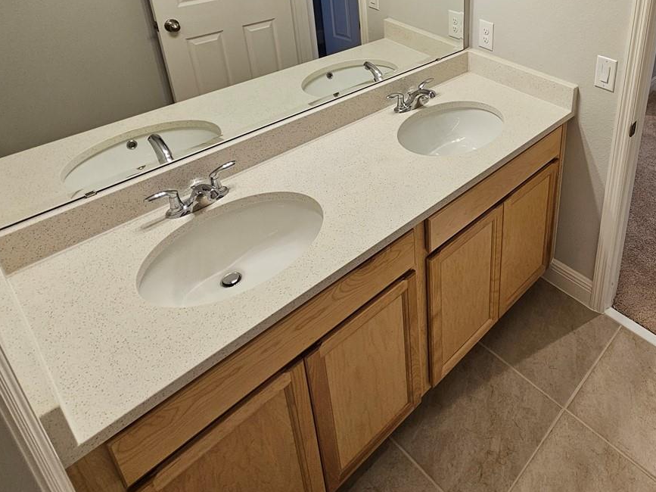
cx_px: 514
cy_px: 58
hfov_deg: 65.9
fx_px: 455
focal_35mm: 24
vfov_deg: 50.9
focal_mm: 2.2
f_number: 2.2
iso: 64
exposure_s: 1/60
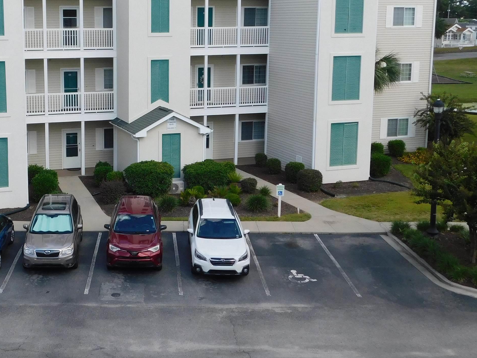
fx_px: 675
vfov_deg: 29.5
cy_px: 117
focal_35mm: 49
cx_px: 116
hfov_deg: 37.9
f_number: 3.2
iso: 125
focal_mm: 5.3
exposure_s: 1/1000
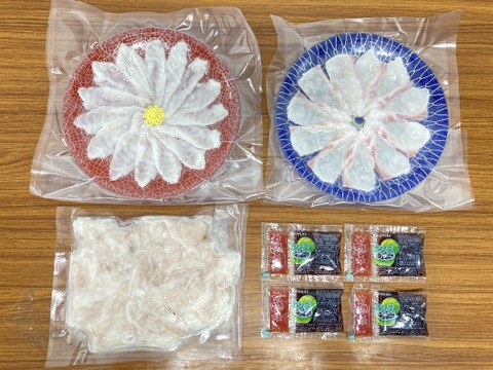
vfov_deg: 49.7
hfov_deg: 63.4
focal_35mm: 28
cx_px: 246
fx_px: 399
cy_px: 185
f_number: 1.8
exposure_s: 1/60
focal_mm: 3.99
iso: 100
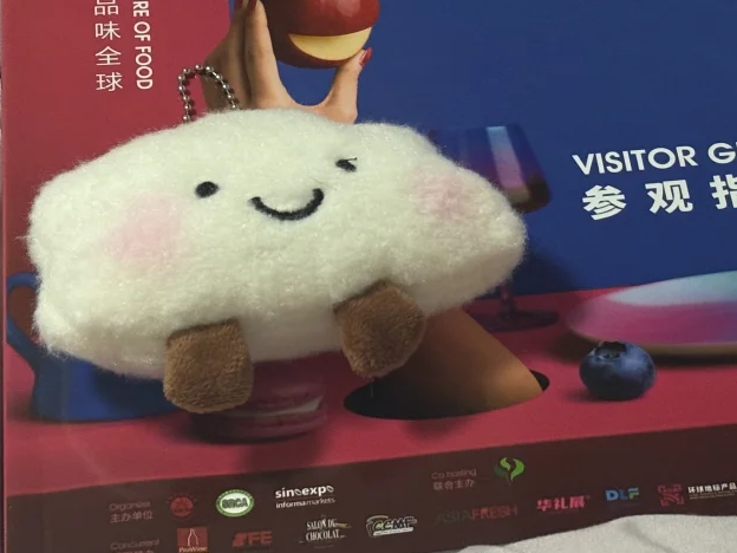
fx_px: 2555
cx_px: 583
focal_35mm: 120
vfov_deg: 12.2
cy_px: 32
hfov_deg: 16.3
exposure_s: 1/33
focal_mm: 5.96
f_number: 1.6
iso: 200
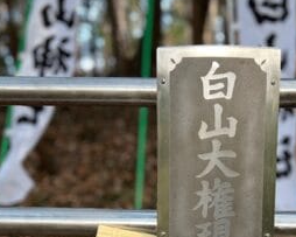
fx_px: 438
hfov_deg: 37.1
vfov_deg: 29.1
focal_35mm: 50
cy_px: 212
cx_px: 190
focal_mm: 5.7
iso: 100
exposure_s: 1/121
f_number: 1.5
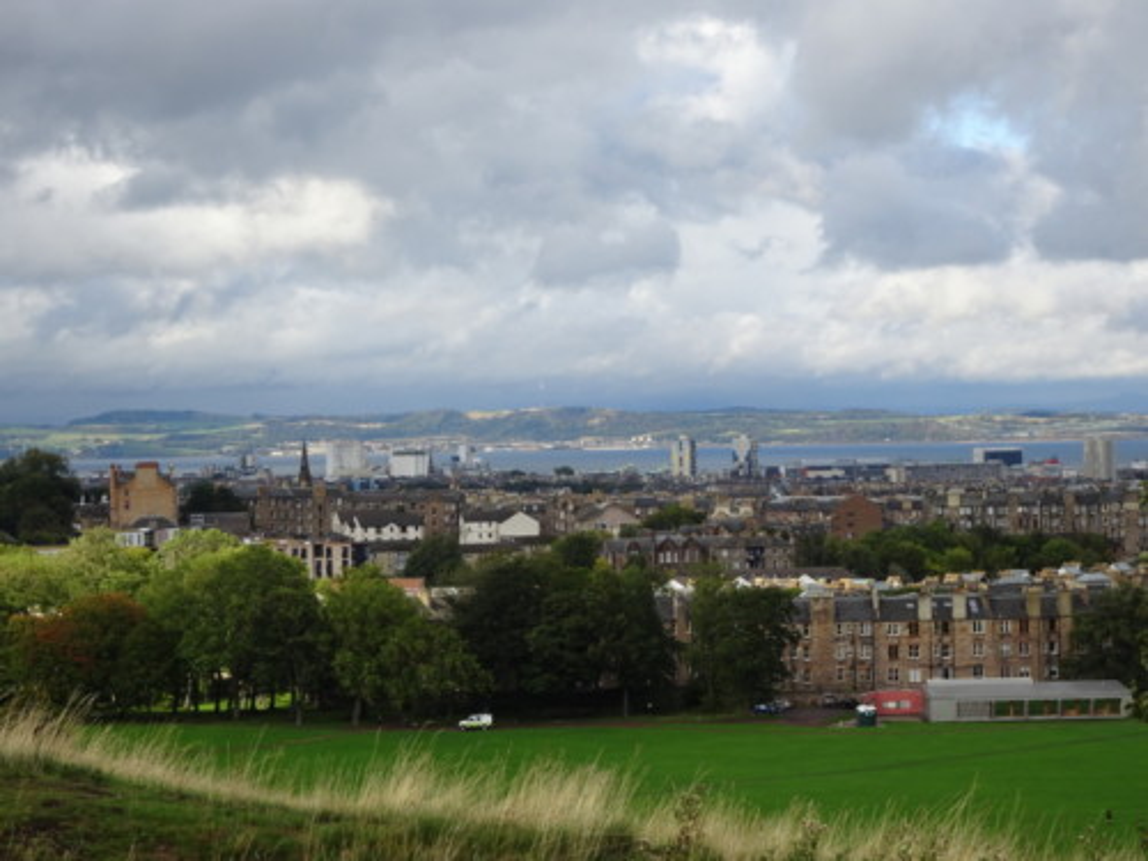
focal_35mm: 90
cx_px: 574
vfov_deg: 16.4
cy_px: 430
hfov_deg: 21.8
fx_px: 2985
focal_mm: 15.45
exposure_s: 1/400
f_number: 5
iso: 80
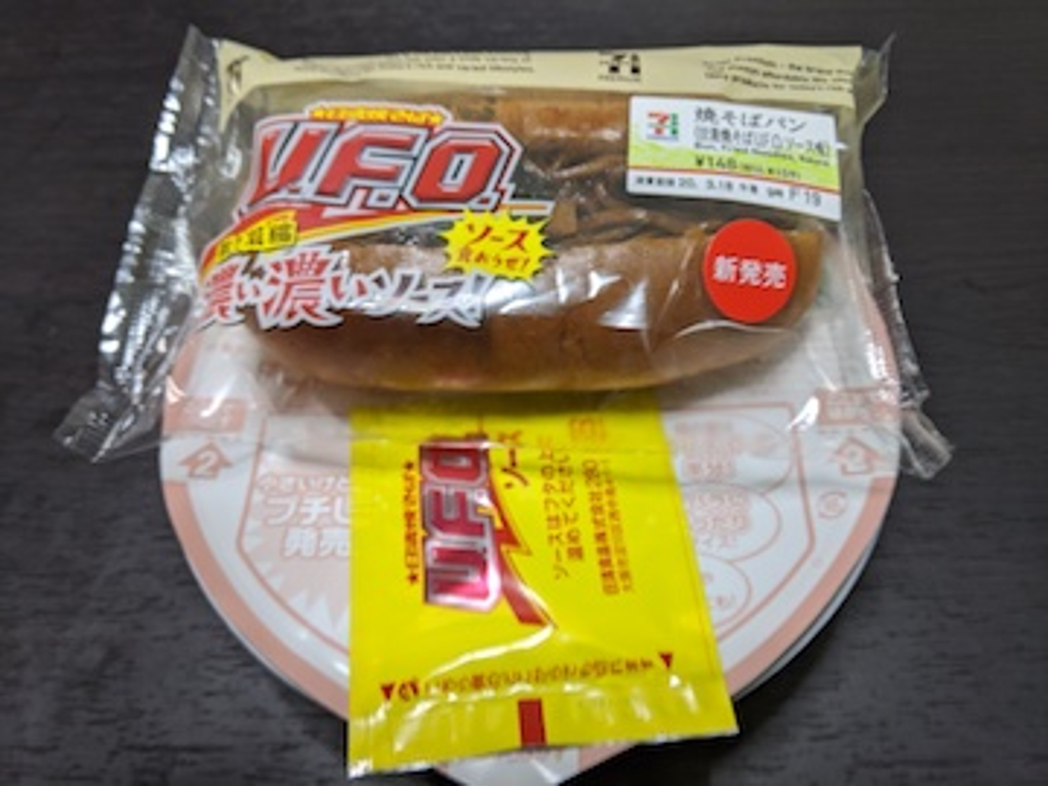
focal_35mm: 27
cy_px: 393
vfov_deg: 51.4
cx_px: 524
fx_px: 817
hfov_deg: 65.3
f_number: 1.8
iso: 71
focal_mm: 4.44
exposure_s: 1/25
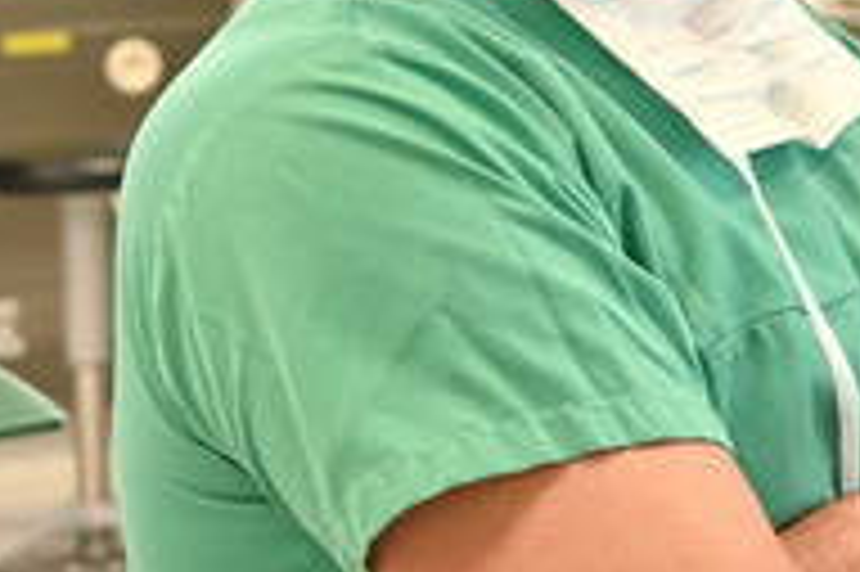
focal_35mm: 151
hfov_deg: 12.9
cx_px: 1279
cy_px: 16
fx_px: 3604
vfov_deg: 9.0
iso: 1000
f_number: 4.5
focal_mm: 36
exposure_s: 1/40
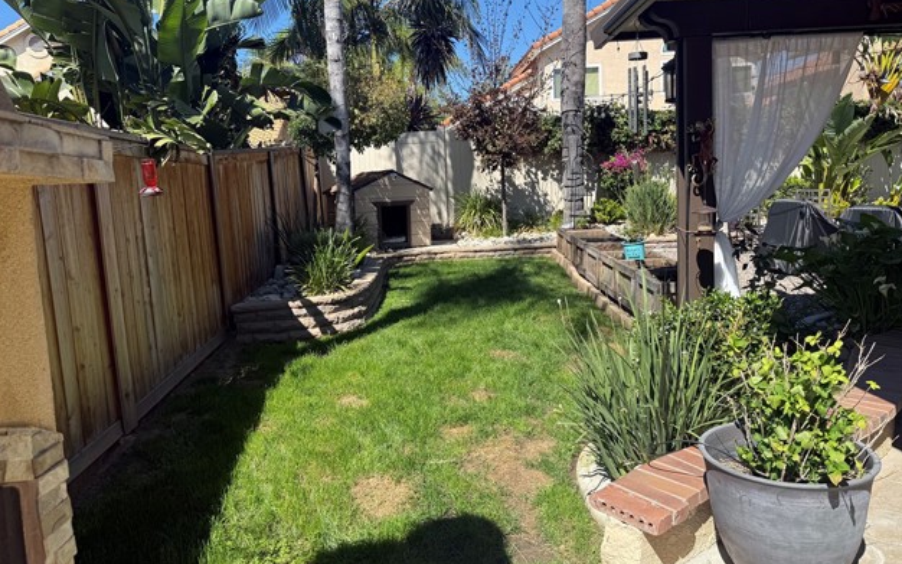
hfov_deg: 70.4
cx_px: 450
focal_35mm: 26
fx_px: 639
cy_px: 268
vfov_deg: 47.6
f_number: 1.78
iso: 80
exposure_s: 1/2611
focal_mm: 6.76
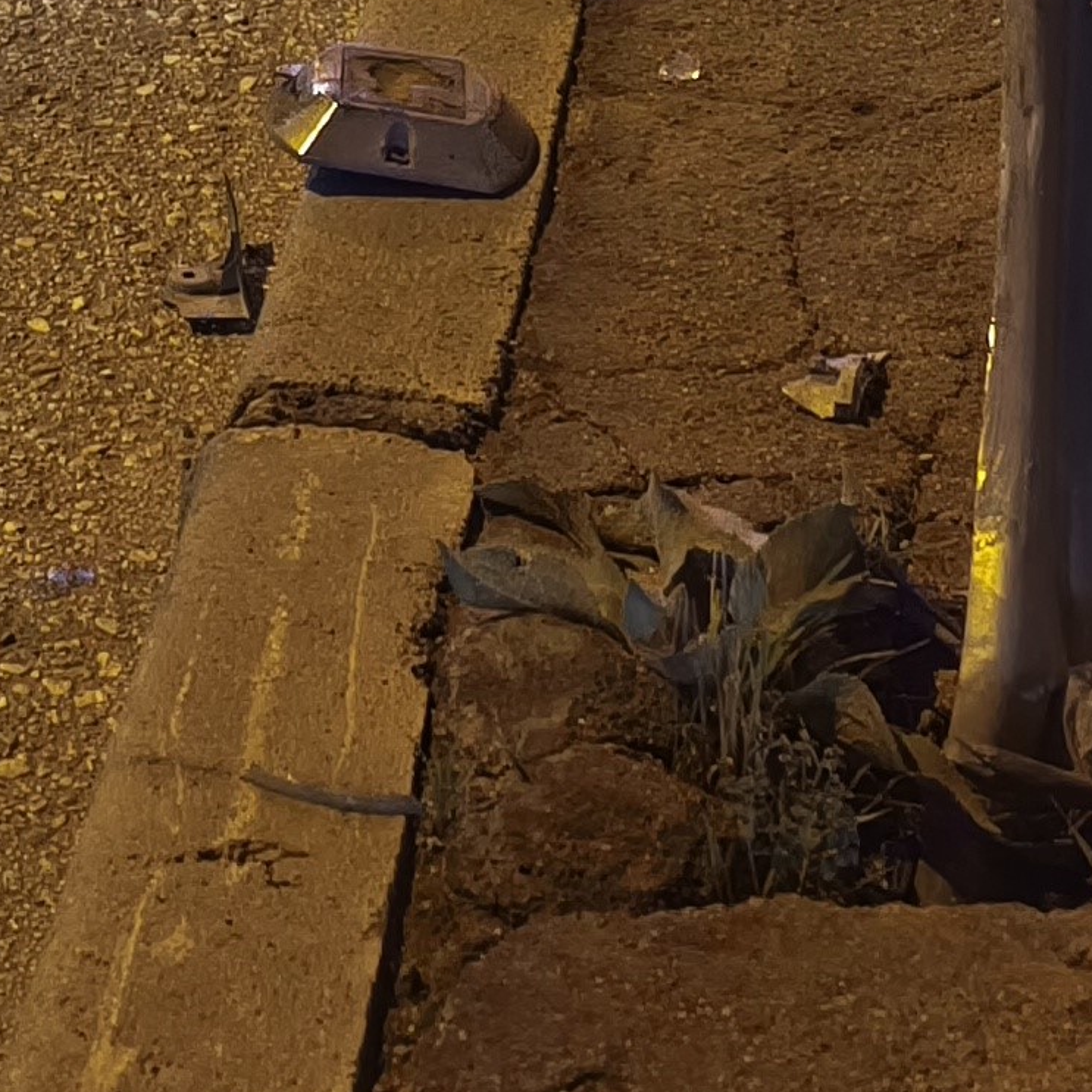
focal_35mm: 112
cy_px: -728
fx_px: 3997
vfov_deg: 14.2
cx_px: 16
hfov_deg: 15.3
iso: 1600
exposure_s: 1/25
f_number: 1.7
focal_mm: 5.35
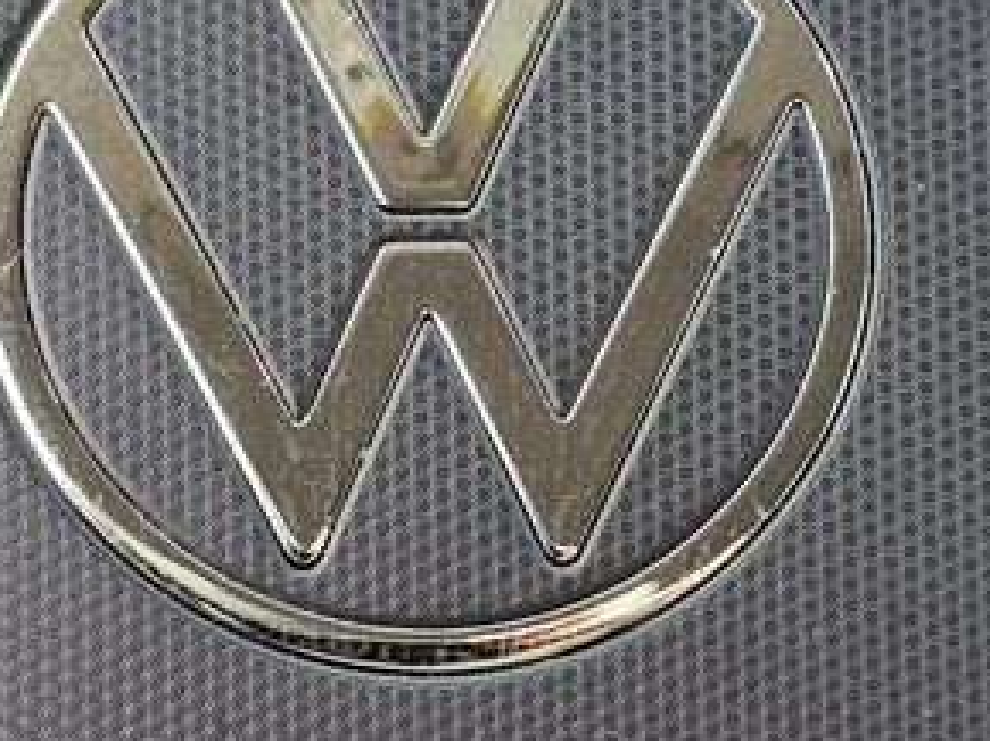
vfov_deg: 8.9
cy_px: 485
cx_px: 413
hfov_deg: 11.9
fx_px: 4744
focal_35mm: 166
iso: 40
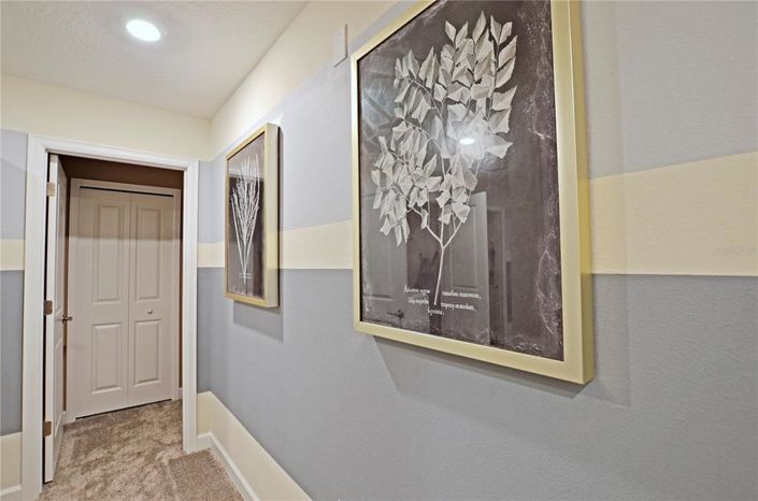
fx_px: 315
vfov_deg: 77.0
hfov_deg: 100.5
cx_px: 379
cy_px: 250
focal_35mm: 15
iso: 180
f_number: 4.5
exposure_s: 1/15
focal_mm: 10
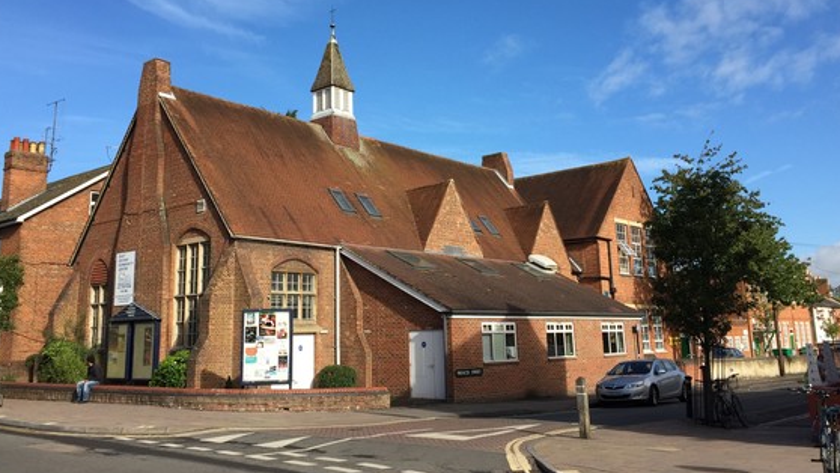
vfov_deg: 34.5
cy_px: 175
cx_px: 405
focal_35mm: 34
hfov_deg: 58.0
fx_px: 757
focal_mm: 4.15
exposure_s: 1/1276
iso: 32
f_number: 2.2
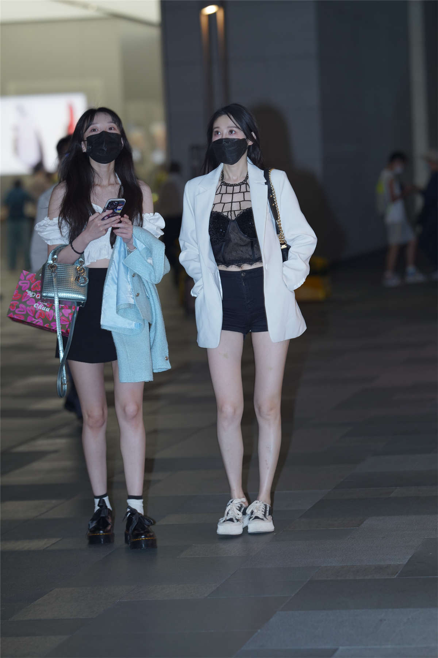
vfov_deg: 15.2
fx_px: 2464
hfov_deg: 10.2
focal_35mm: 135
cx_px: 219
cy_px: 329
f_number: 3.2
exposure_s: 1/200
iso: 640
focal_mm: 135
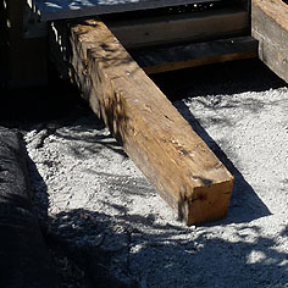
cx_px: 340
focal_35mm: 91
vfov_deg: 18.7
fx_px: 857
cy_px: 22
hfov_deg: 18.2
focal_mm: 4.8
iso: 100
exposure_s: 1/400
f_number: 5.6
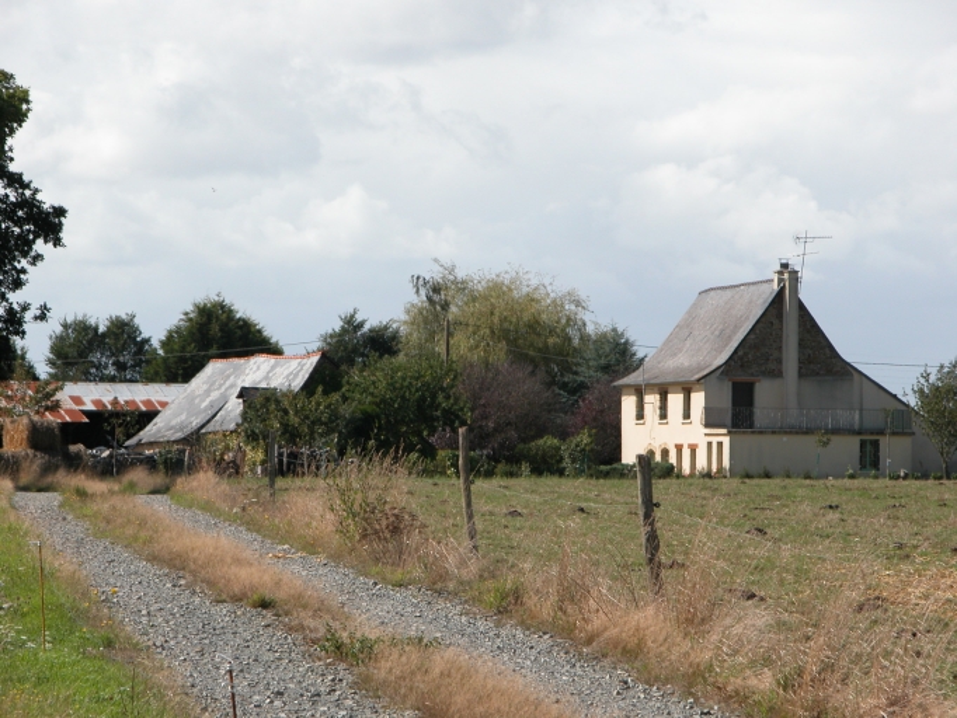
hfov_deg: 10.4
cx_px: 478
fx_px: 5282
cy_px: 359
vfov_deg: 7.8
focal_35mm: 191
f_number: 6.4
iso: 100
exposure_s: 1/337
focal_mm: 48.5
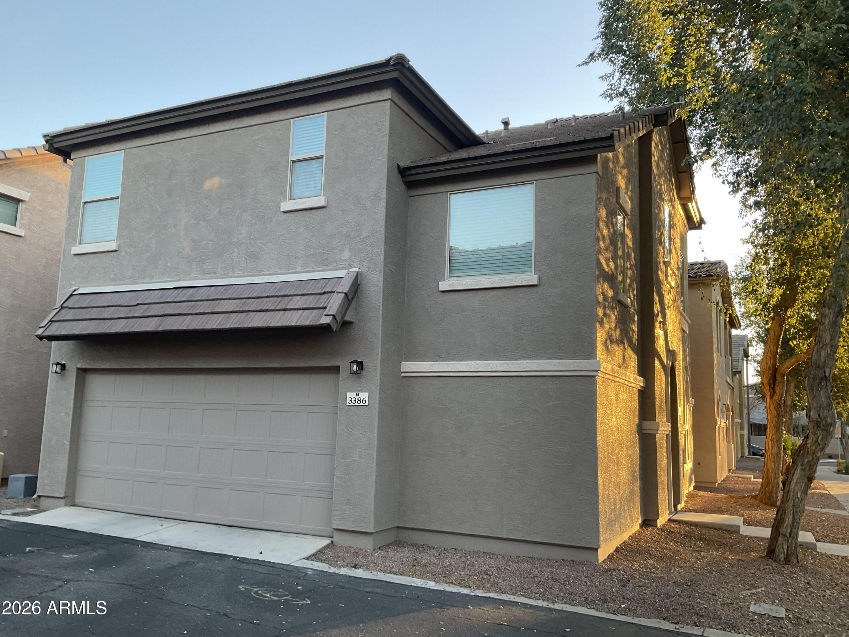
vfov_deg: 48.2
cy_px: 318
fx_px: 711
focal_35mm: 29
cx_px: 424
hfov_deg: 61.7
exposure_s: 1/120
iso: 32
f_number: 1.8
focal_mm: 3
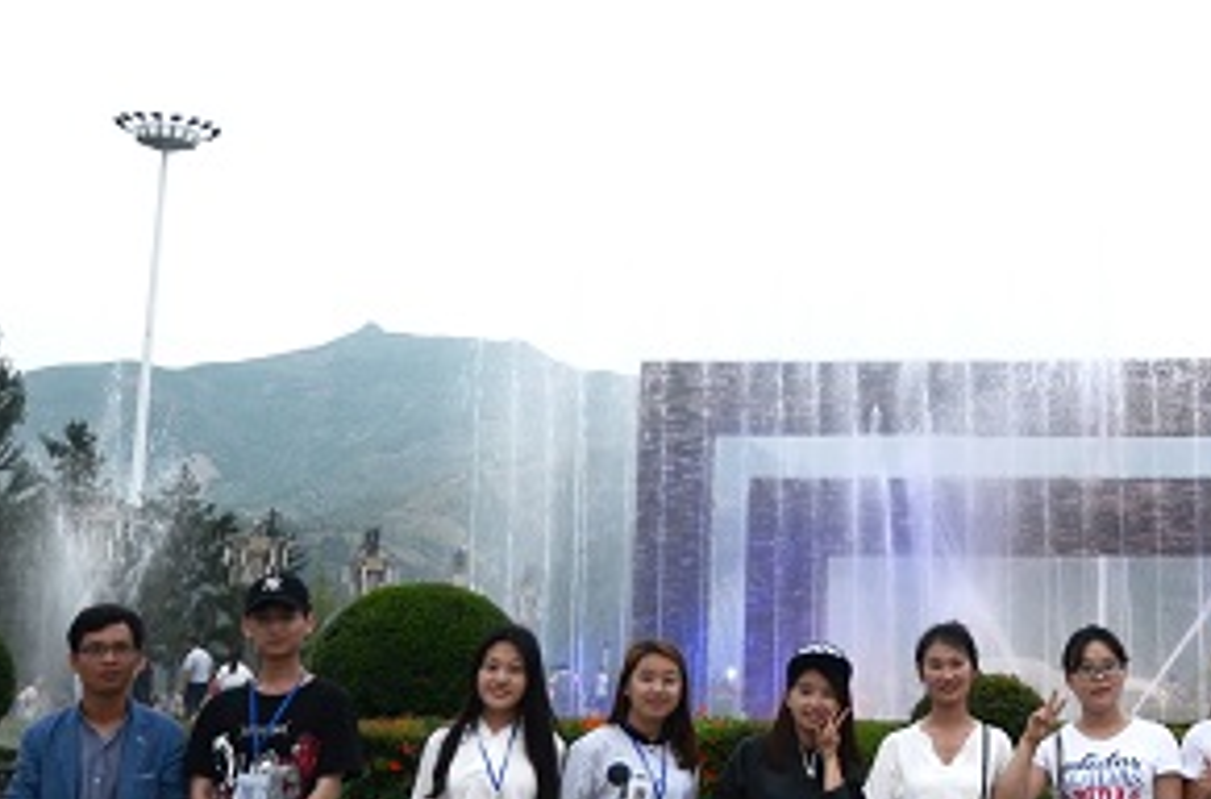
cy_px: 239
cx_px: 1065
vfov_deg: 20.4
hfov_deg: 29.5
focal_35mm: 66
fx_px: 2213
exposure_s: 1/60
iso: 200
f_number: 4
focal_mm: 16
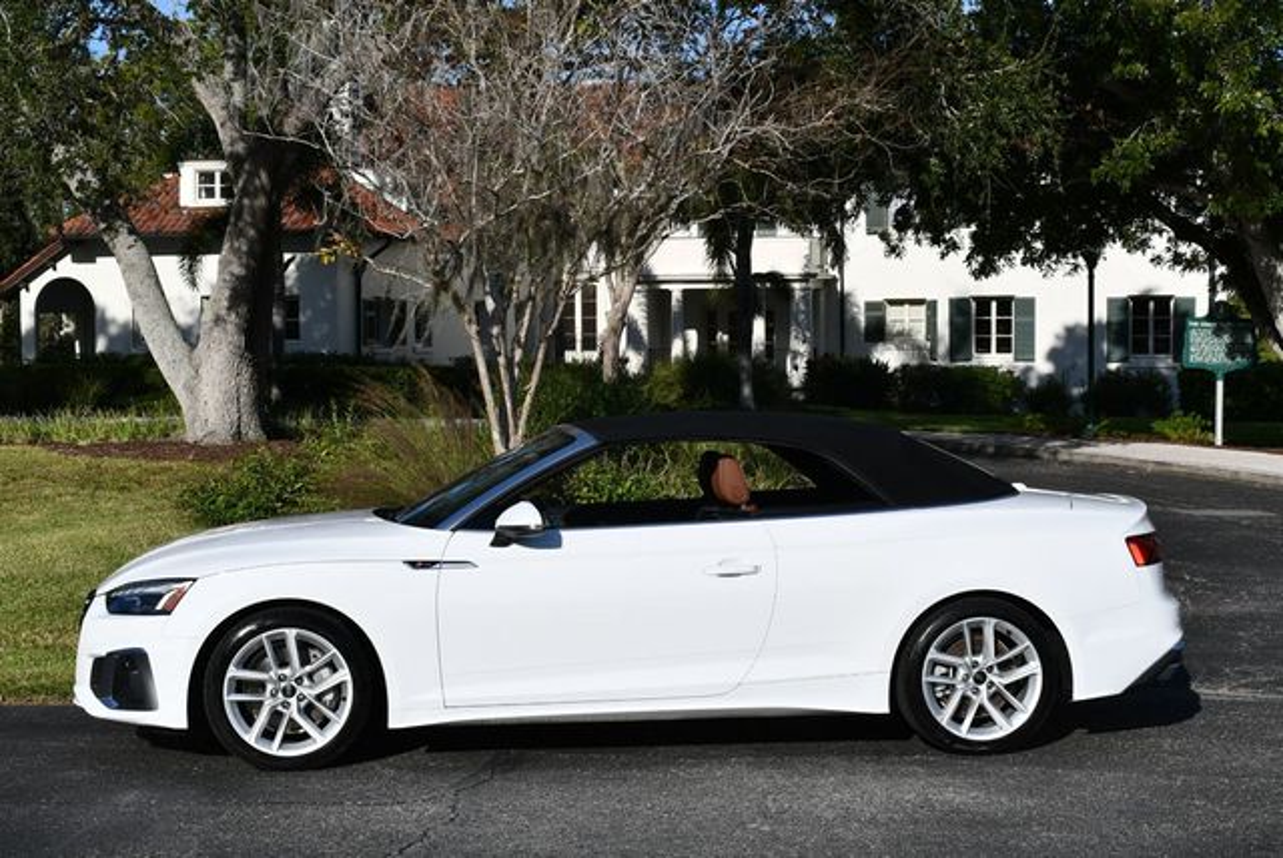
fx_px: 2212
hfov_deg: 32.4
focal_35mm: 62
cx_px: 642
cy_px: 429
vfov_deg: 22.0
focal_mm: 31
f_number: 10
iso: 100
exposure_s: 1/400
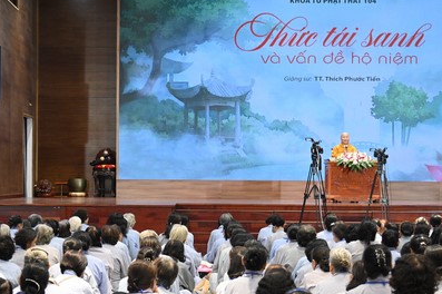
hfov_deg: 28.0
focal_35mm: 72
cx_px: 181
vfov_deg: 18.8
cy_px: 215
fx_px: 883
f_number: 4
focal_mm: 44
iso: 3200
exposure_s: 1/125
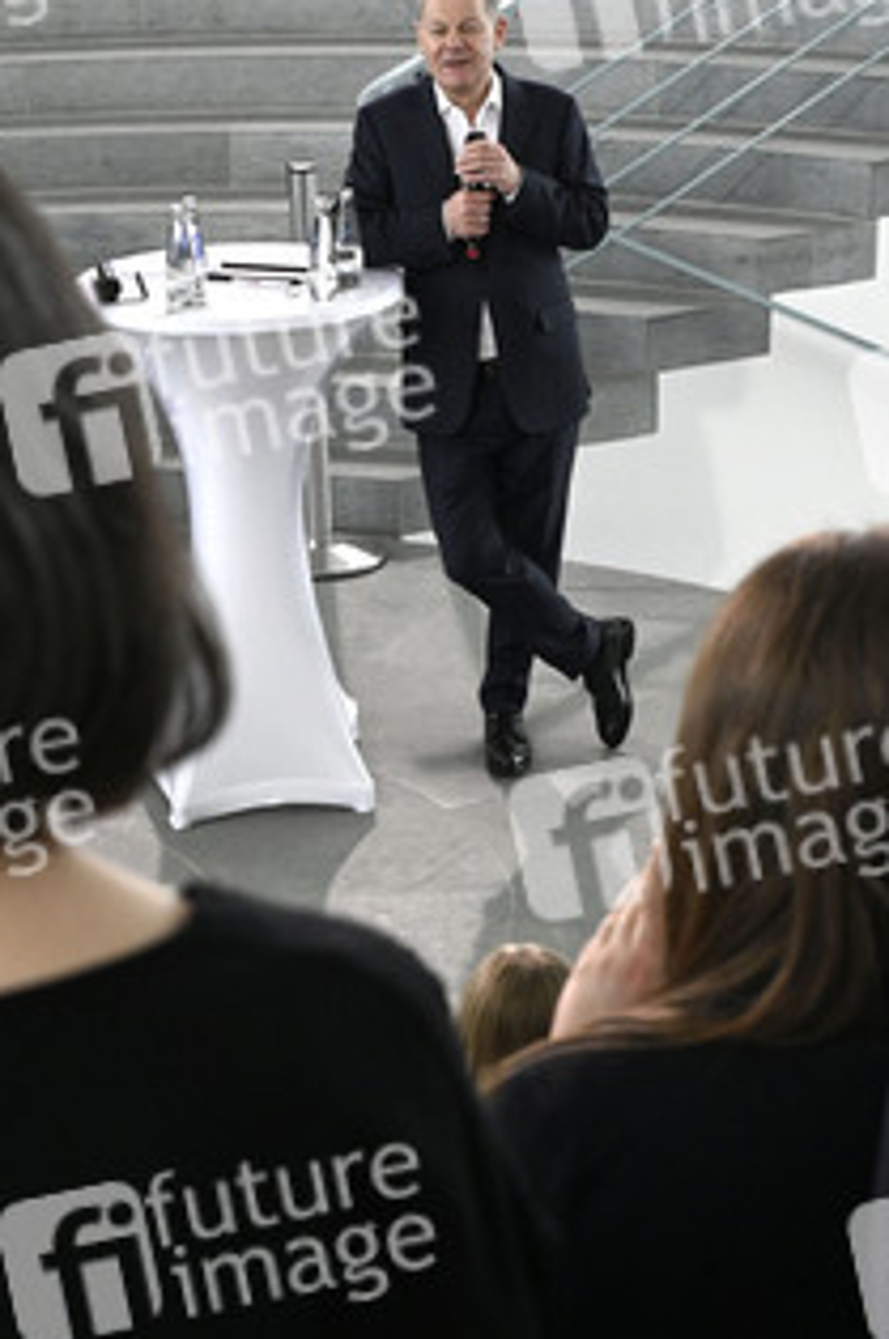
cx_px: 340
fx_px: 2267
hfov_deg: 22.1
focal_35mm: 61
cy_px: 608
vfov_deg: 32.9
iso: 3200
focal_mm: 48
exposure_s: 1/500
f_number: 7.1
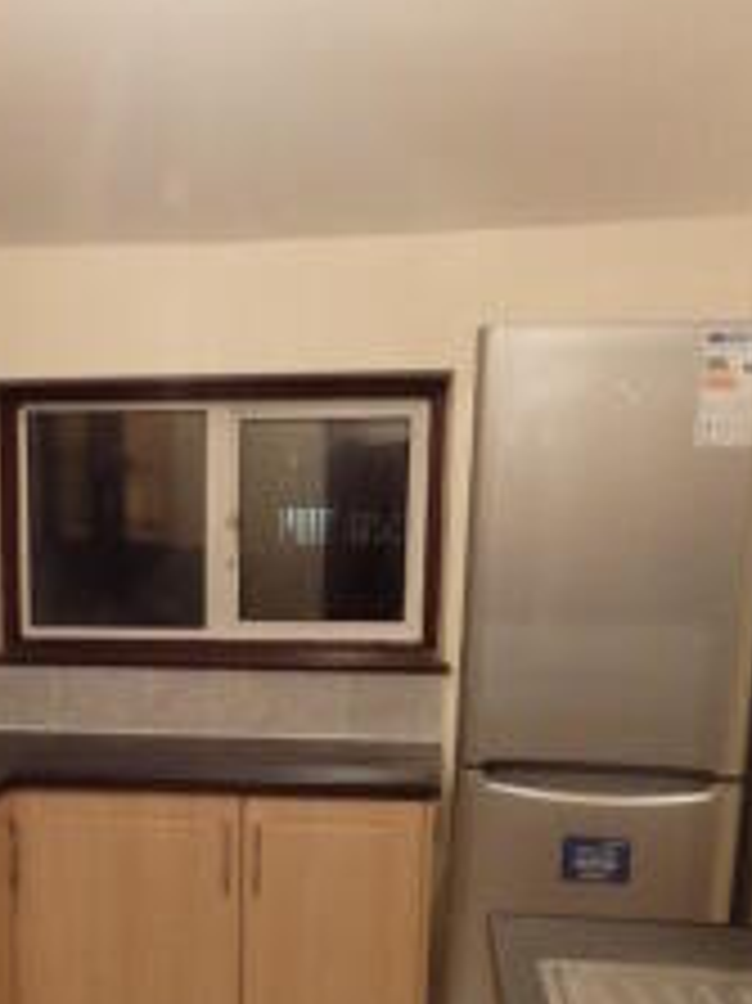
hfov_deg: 29.1
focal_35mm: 49
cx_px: 171
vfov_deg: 37.4
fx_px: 1421
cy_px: 817
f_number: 3
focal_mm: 4.5
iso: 800
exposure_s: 1/30
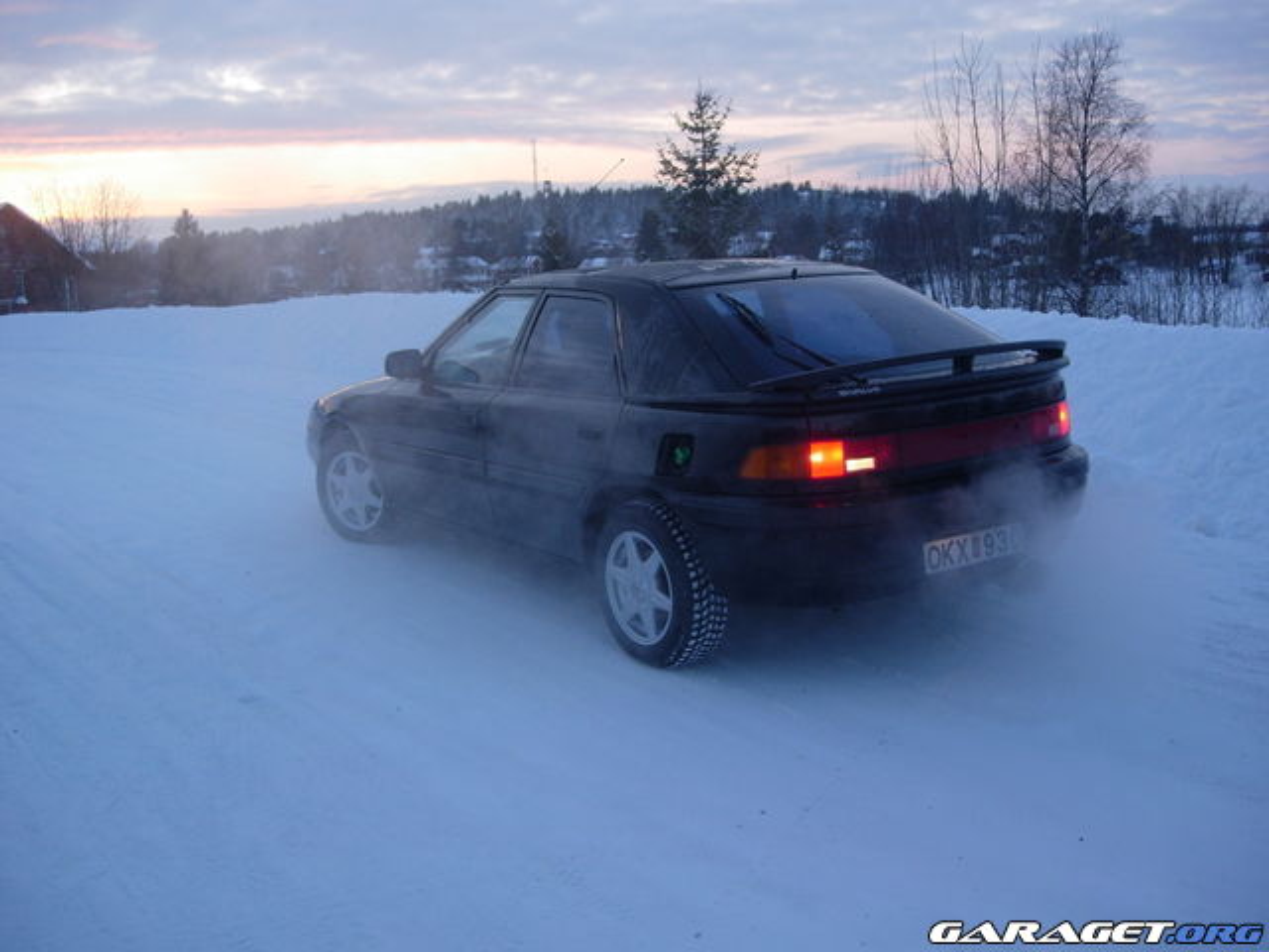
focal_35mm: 38
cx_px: 634
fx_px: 1393
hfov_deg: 49.0
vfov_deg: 37.7
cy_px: 476
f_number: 2.8
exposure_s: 1/152
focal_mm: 7.8
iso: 79
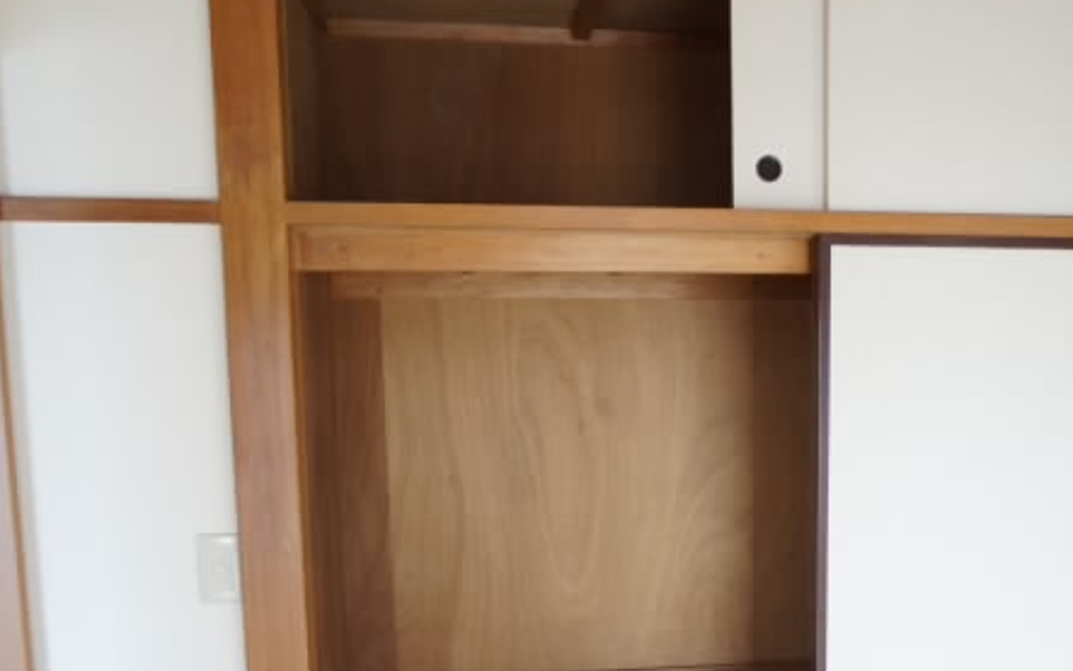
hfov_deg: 48.6
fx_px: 1170
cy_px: 555
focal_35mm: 40
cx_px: 701
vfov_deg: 31.0
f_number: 4
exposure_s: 1/160
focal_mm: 16
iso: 1600
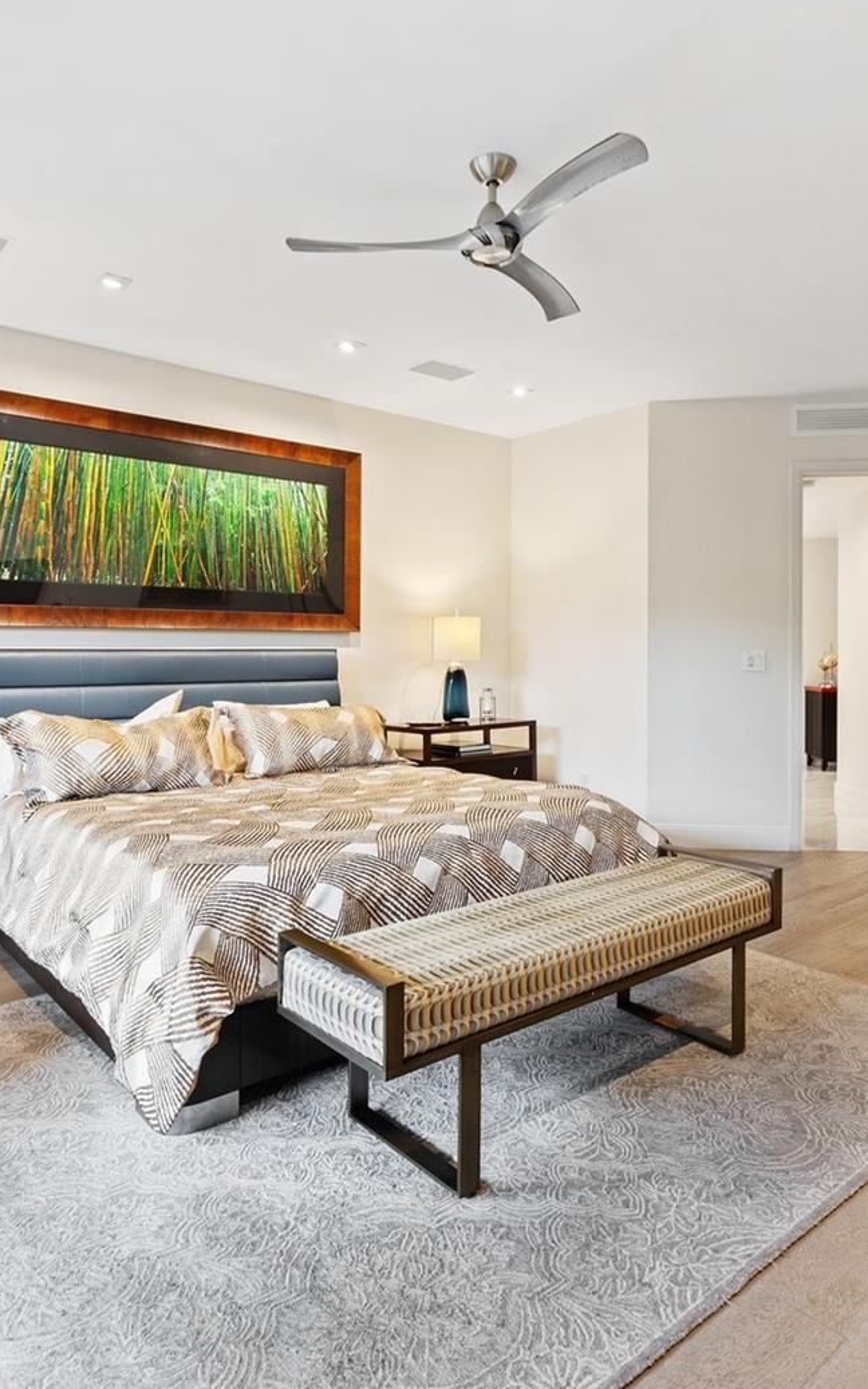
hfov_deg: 54.9
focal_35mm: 22
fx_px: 833
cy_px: 697
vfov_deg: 79.7
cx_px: 388
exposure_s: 1/1.25
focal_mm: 14
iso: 200
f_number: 8
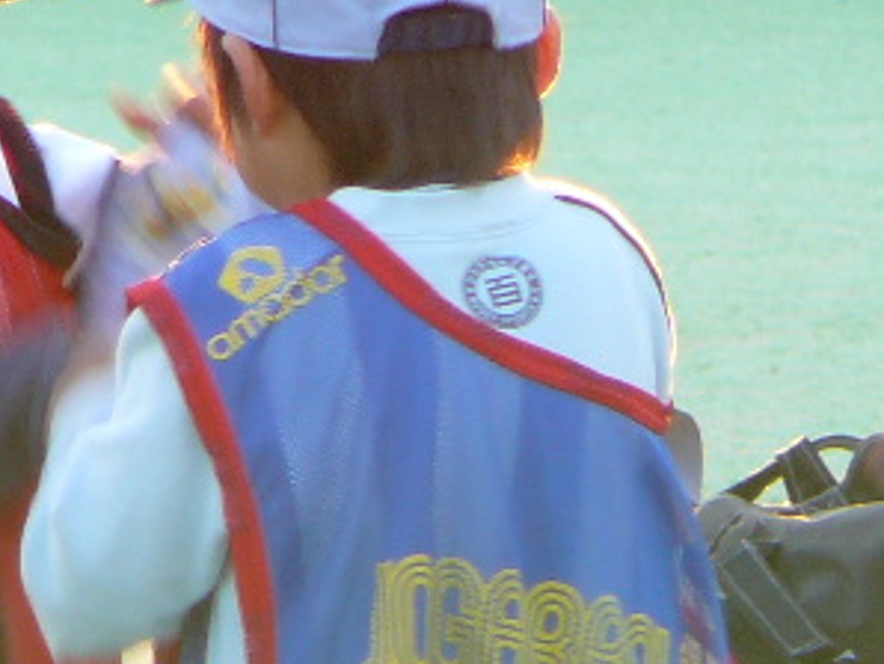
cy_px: 133
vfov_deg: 1.6
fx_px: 24024
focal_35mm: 940
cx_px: 181
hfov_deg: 2.1
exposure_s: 1/40
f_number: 4.2
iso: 100
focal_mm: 52
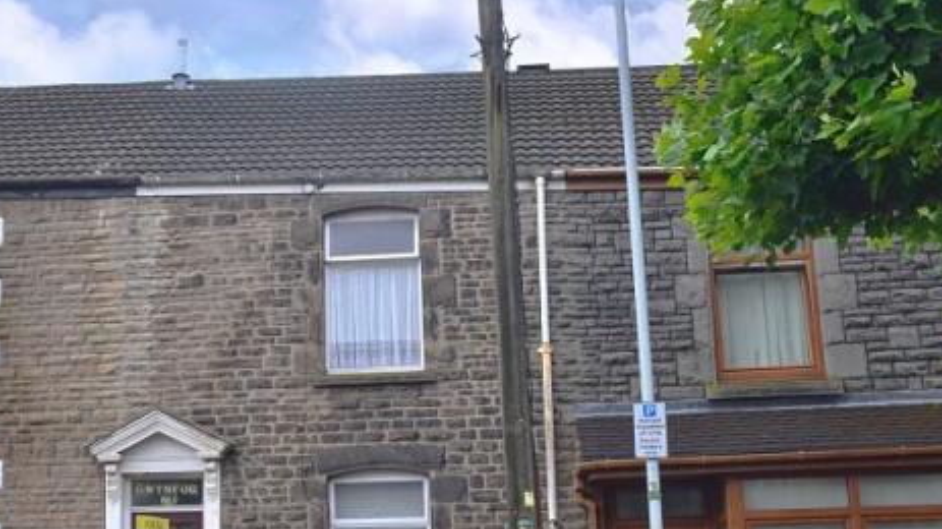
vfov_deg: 24.3
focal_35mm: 49
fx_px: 1223
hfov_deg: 41.4
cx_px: 291
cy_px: 361
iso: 400
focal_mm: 22
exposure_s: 1/125
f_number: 9
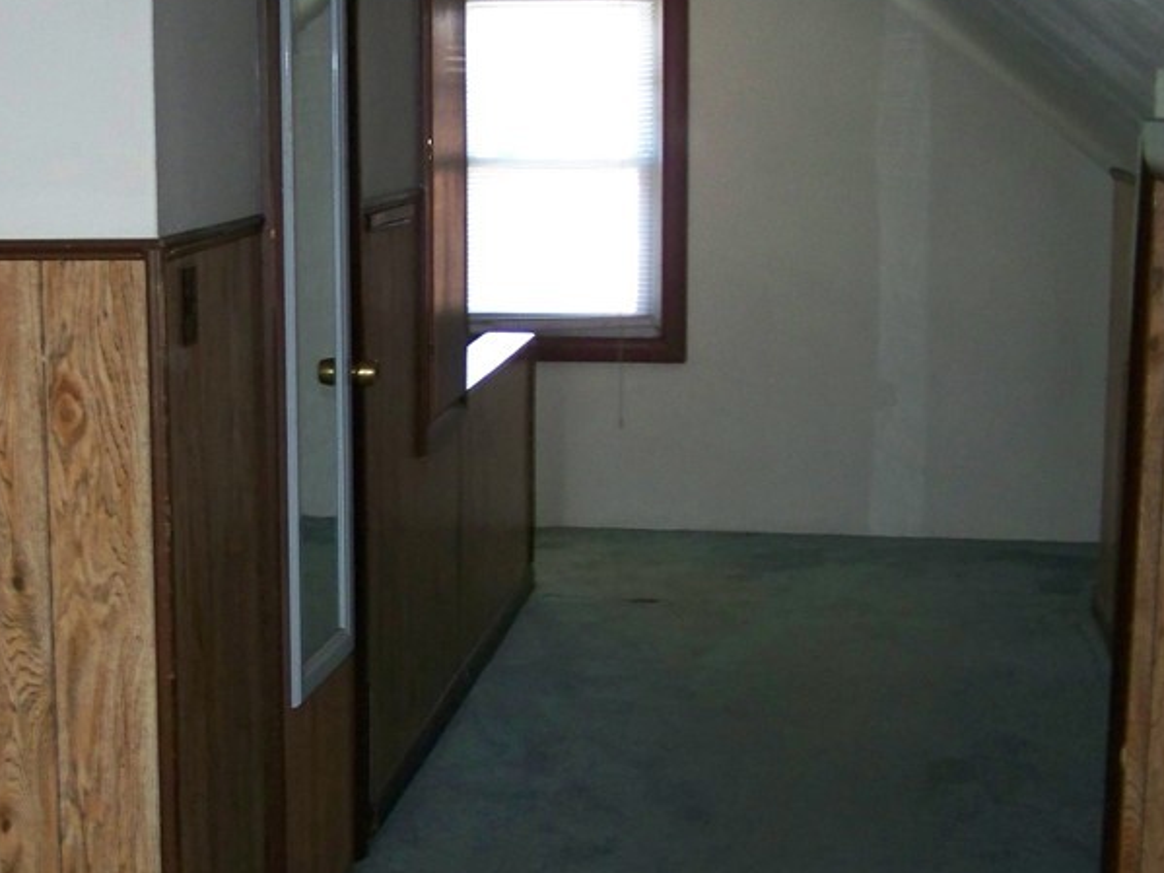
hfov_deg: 29.3
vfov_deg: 22.6
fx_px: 2185
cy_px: 437
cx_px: 280
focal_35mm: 65
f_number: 2.8
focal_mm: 6.3
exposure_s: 1/30
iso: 200
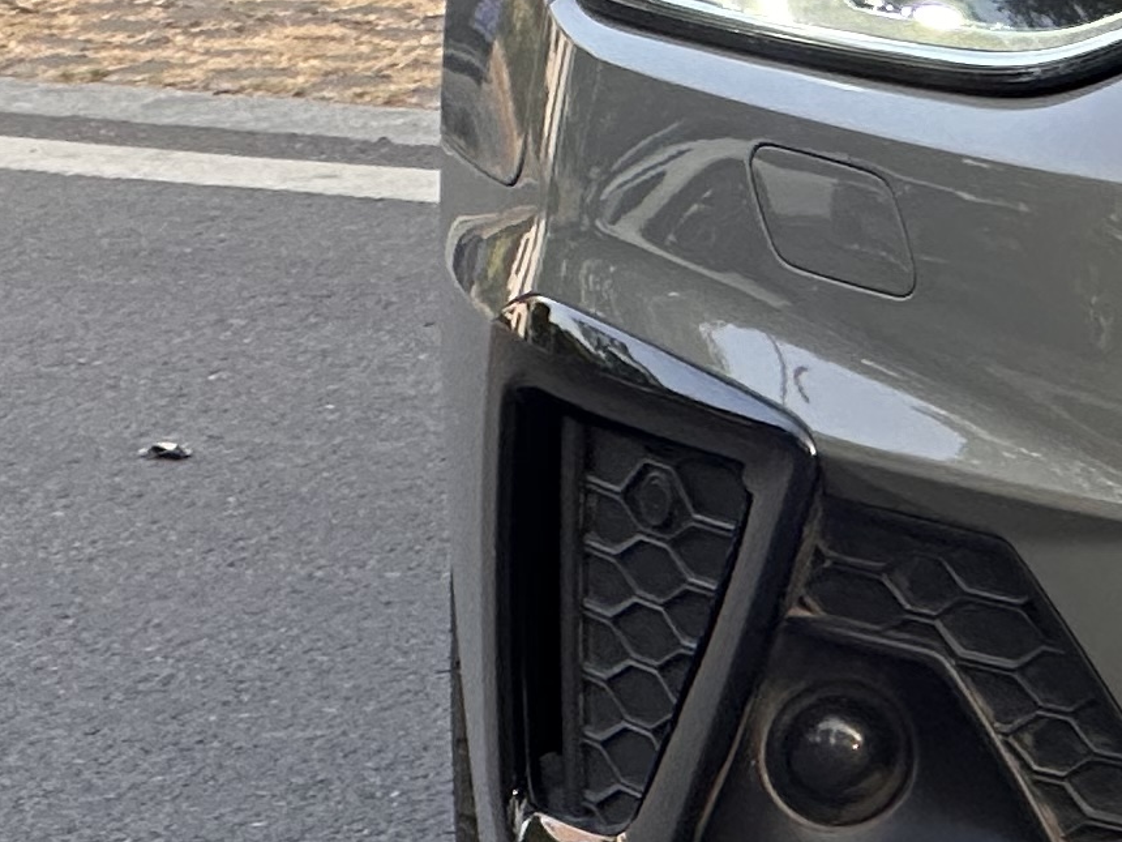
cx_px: 2500
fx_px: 11701
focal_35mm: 361
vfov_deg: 4.1
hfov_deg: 5.3
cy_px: -335
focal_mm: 9
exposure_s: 1/109
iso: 80
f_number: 2.8
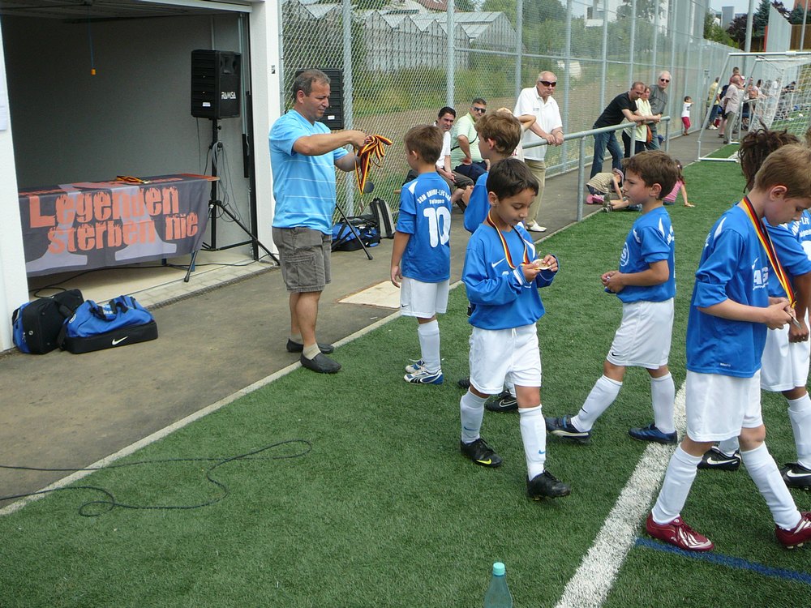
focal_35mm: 35
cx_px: 406
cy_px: 304
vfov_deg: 40.7
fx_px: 820
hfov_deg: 52.6
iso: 80
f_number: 2.8
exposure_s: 1/800
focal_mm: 5.2
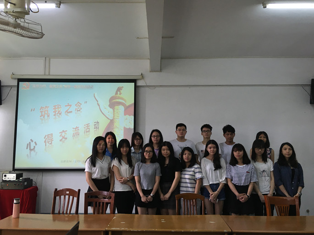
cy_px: 118
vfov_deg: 48.2
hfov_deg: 61.7
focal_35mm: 29
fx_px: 263
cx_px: 157
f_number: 2.2
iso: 32
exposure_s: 1/33
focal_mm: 4.15
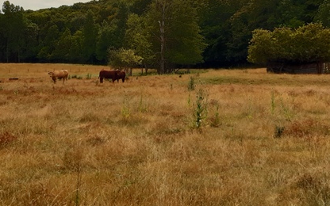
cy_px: 16
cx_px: 195
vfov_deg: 23.7
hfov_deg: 38.1
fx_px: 477
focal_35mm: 53
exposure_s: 1/4032
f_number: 1.7
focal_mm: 3.92
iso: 40
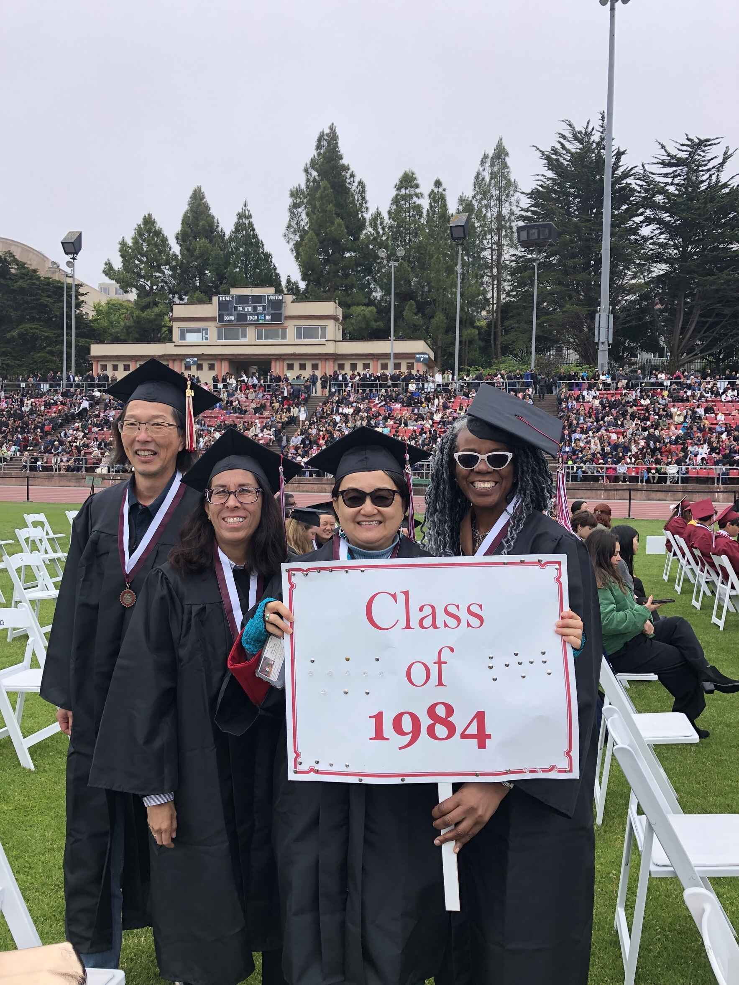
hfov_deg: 49.7
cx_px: 370
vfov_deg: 63.4
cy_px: 492
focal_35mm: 28
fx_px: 797
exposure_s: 1/771
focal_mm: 4
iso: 20
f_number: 1.8
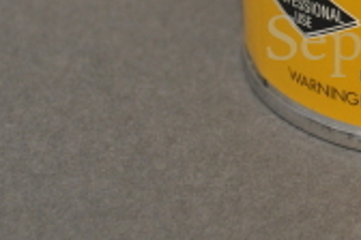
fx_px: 1614
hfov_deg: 12.4
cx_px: 460
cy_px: -120
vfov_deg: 8.3
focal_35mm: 161
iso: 560
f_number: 5.6
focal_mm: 30
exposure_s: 1/60
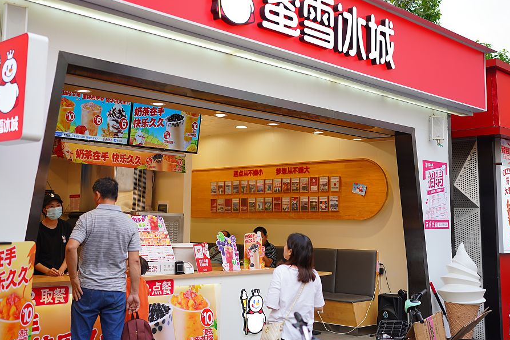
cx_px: 215
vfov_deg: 28.6
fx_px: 666
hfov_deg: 41.8
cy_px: 142
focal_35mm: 47
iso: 125
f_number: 1.4
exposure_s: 1/500
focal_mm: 35
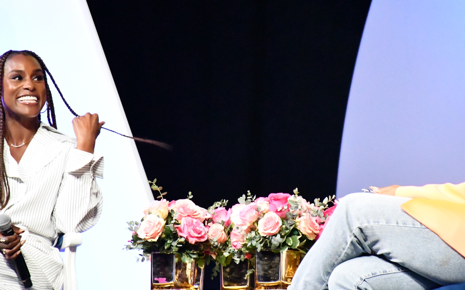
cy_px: 126
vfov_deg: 4.0
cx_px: 235
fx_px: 4131
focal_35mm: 326
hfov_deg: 6.4
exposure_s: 1/250
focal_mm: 140
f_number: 5.6
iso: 12800
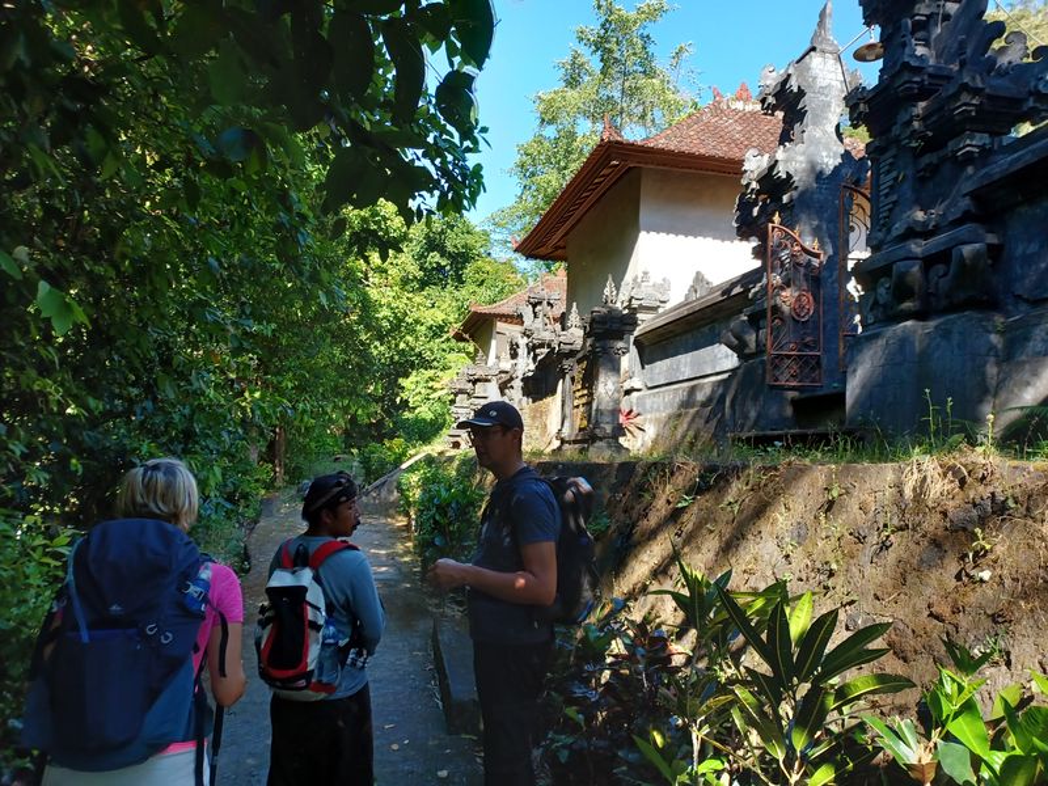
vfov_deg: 54.9
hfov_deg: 69.4
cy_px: 393
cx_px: 524
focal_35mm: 25
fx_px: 757
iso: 64
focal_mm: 4.6
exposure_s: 1/100
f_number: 1.8
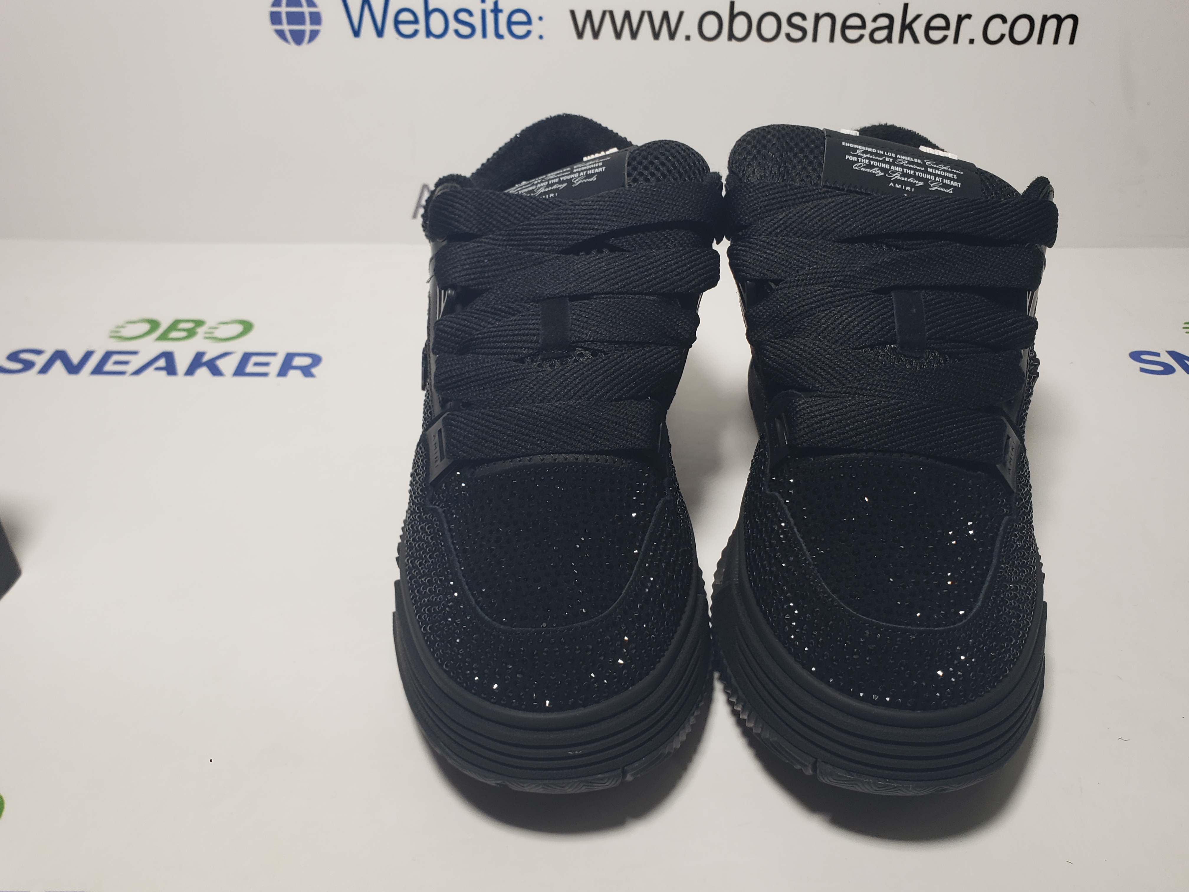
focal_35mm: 26
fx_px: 893
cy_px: 446
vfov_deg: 53.1
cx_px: 594
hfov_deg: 67.3
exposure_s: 1/173
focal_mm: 4.3
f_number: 2.4
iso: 50
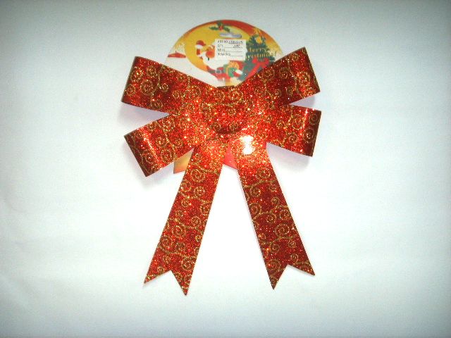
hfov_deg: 47.9
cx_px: 226
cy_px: 169
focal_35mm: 39
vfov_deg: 36.8
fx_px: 508
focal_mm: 6.6
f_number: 3.5
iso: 100
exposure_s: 1/45
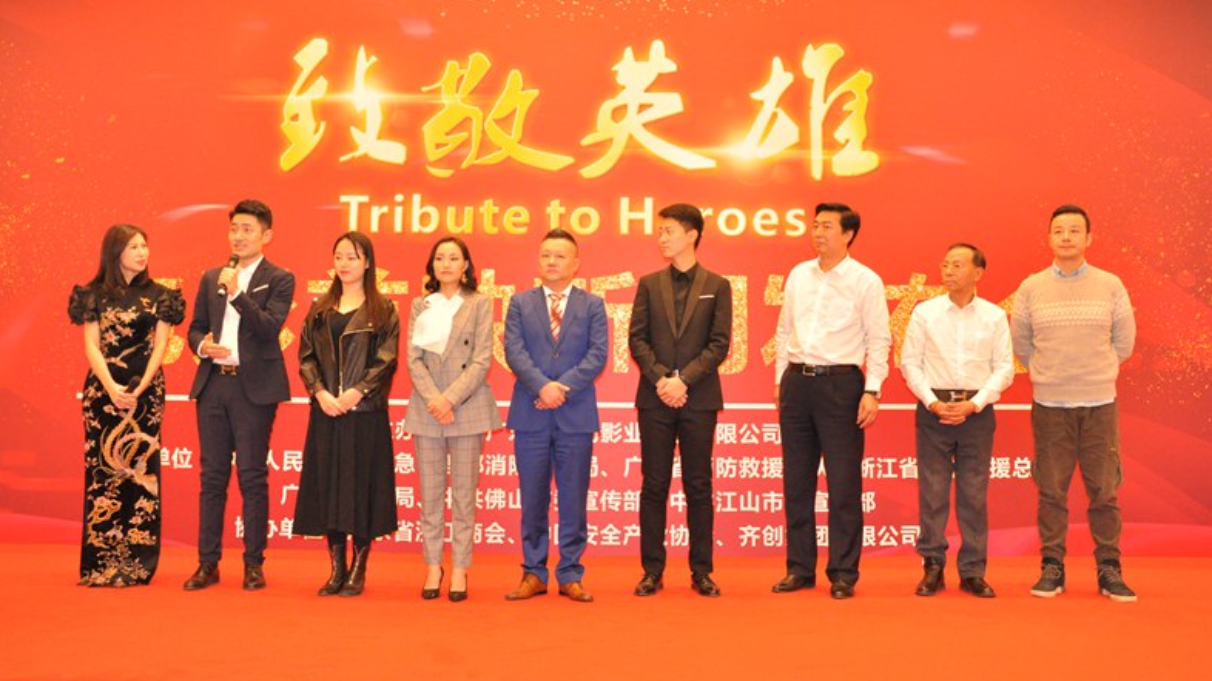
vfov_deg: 35.0
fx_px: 1078
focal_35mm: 34
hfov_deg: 58.7
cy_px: 292
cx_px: 597
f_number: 6.3
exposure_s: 1/200
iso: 2000
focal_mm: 21
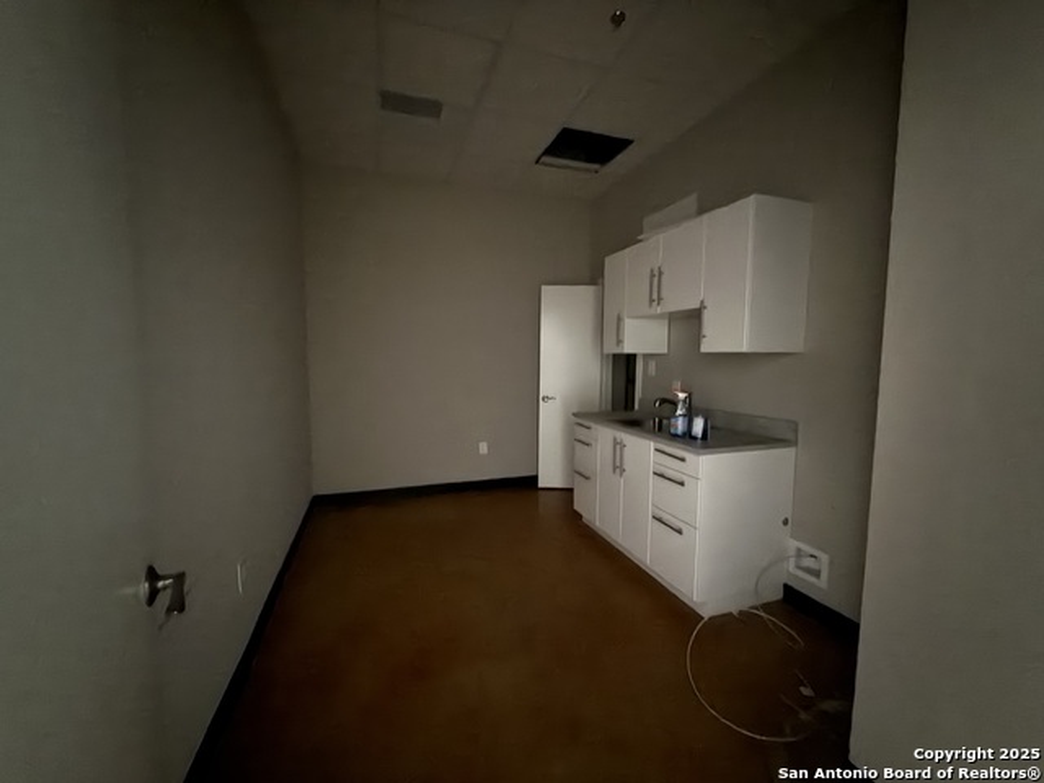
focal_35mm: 14
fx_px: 422
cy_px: 392
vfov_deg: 85.7
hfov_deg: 102.1
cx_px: 522
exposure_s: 1
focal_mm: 2.22
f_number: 2.2
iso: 2500
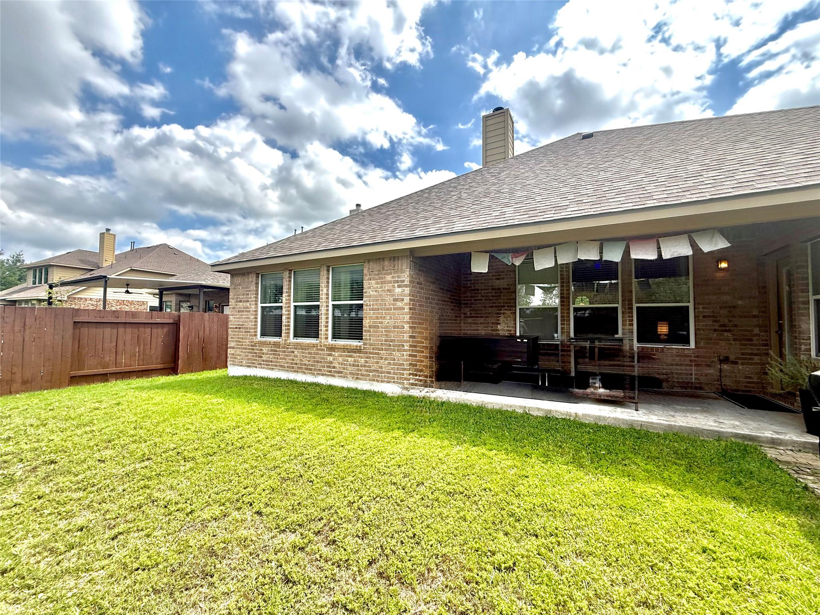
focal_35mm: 14
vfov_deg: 85.7
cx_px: 410
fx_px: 332
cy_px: 308
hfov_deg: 102.1
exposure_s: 1/1259
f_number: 2.2
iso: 64
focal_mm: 2.22
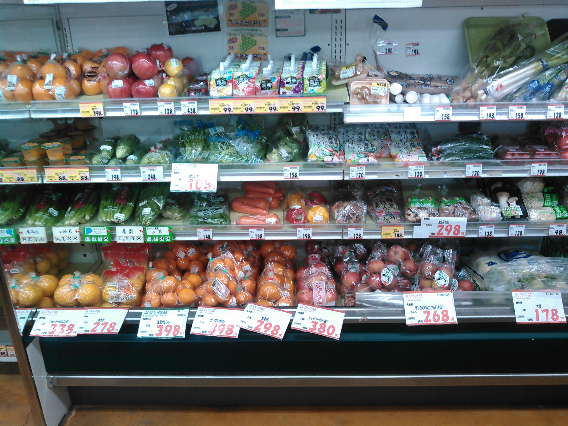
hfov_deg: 60.0
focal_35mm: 30
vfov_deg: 46.8
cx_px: 284
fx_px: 492
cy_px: 213
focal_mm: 4
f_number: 2.4
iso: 100
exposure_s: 1/17.3
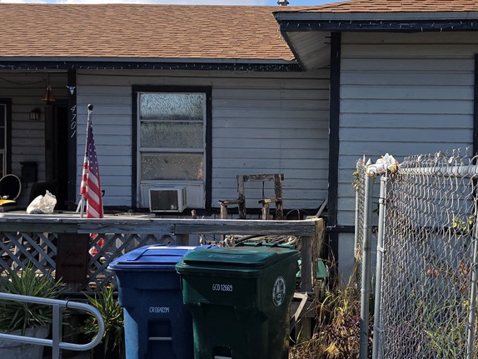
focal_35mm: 41
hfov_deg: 44.7
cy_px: 184
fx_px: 566
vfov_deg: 35.2
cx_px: 338
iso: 12
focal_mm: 6.3
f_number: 1.7
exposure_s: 1/754
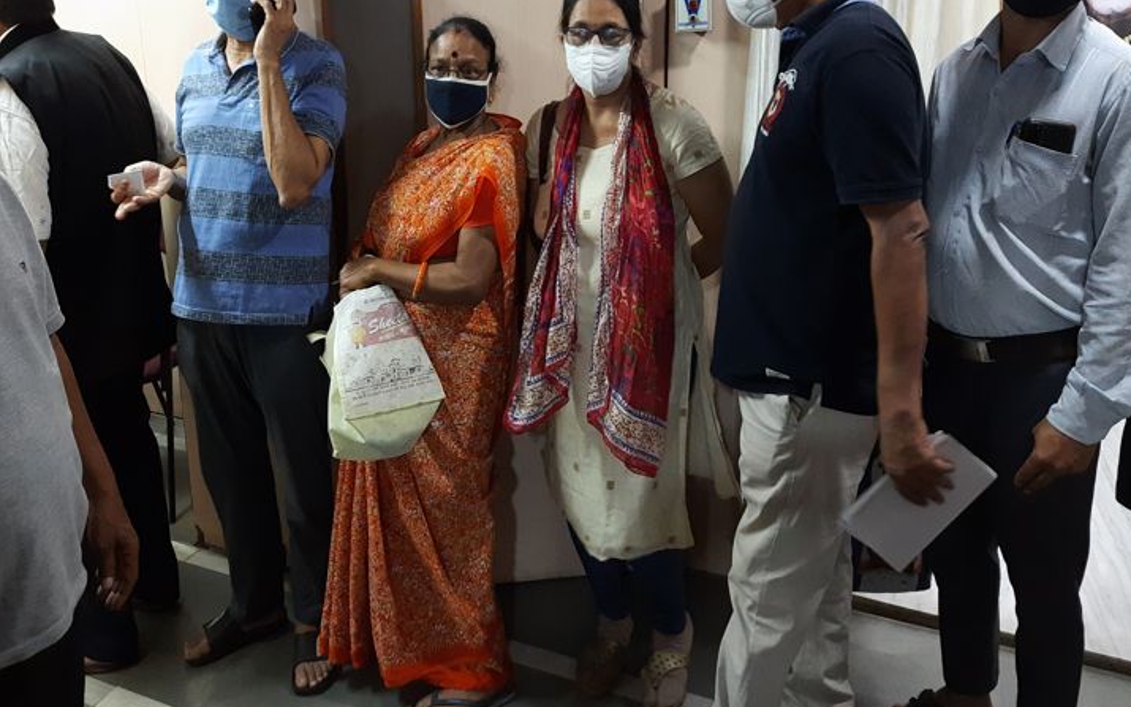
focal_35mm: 26
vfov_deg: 47.3
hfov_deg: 70.4
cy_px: 278
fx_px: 801
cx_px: 576
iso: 500
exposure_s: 1/25
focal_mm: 5.23
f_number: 1.8
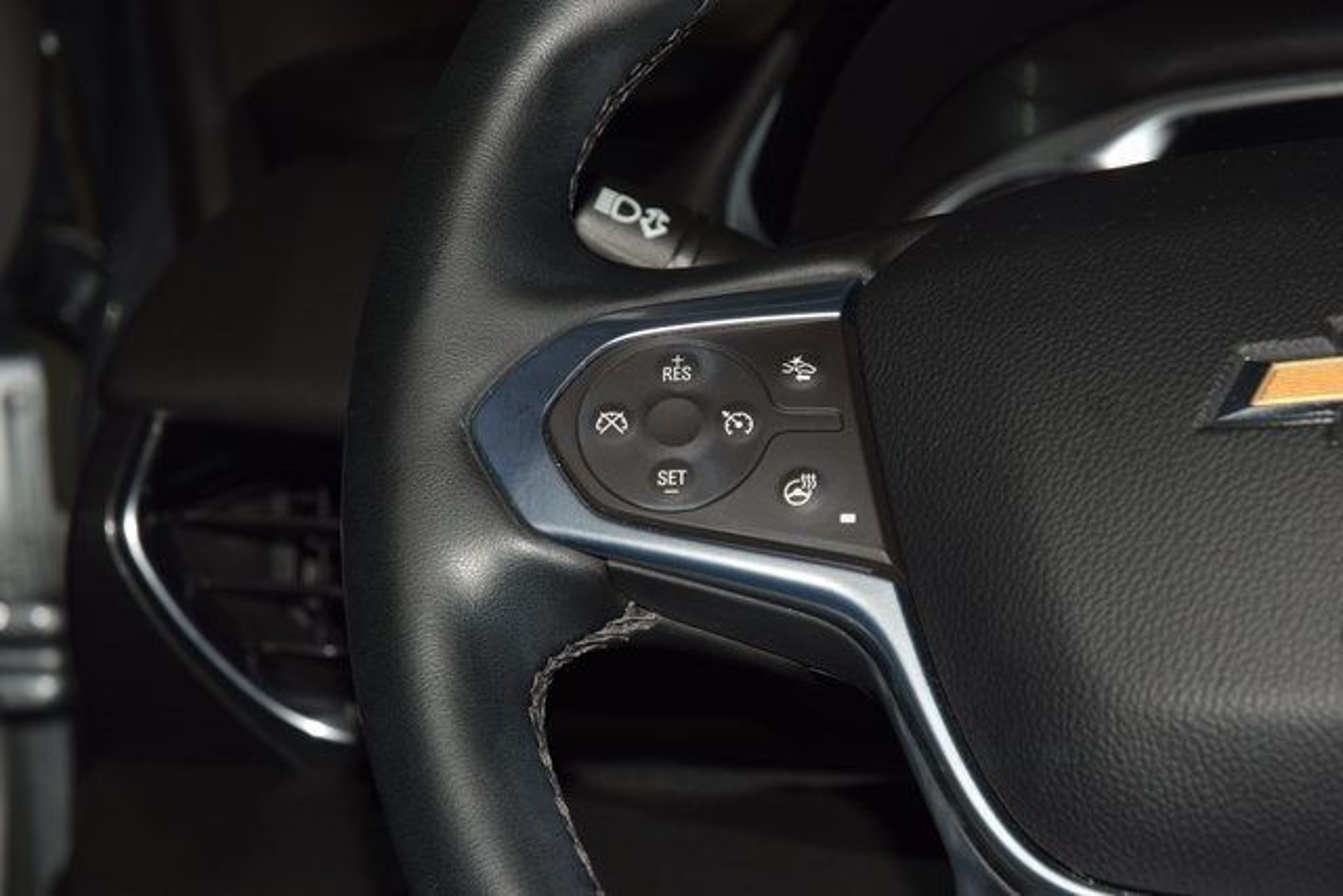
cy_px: 448
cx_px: 672
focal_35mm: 105
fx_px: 3918
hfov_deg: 19.5
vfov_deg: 13.0
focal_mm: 70
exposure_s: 1/125
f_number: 8
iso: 100
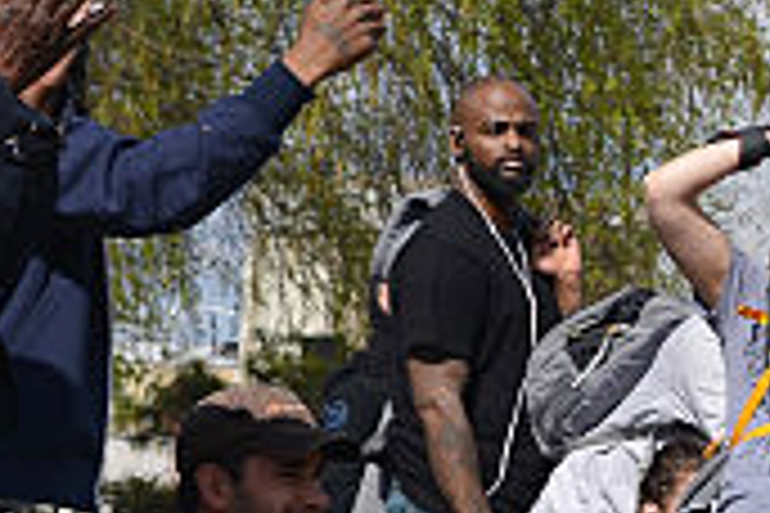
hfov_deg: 9.2
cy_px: 160
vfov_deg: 6.5
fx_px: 4491
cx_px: 1495
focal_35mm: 210
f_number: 5.6
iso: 100
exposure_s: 1/1000
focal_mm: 35
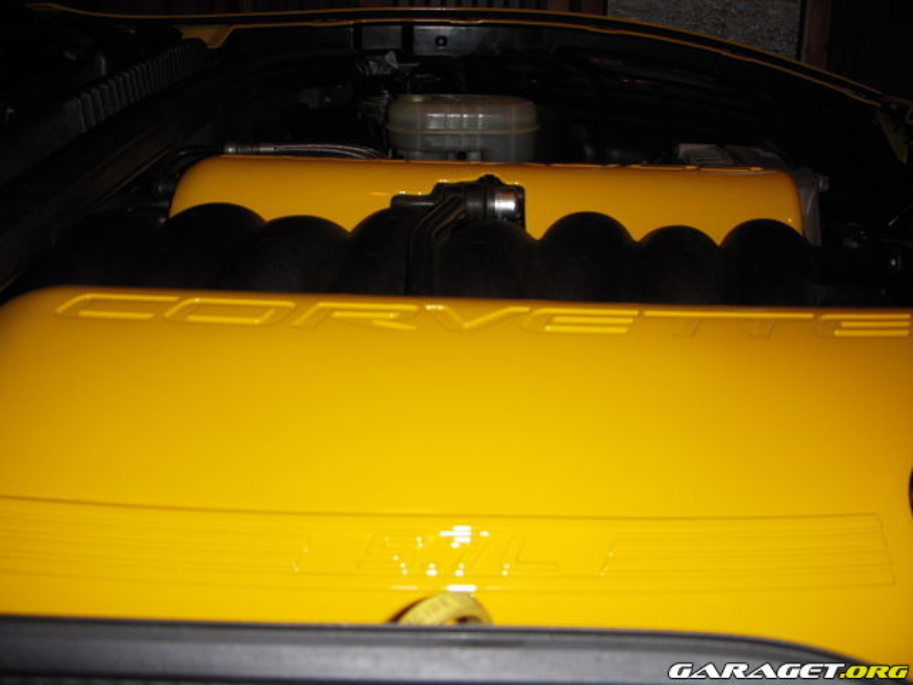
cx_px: 456
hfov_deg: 49.0
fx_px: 1002
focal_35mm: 38
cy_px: 342
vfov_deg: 37.7
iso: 100
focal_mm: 6.3
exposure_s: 1/30
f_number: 3.3
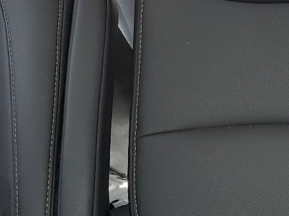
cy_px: 22
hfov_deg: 20.2
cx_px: 267
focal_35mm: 95
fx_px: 793
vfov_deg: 15.4
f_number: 1.5
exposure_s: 1/120
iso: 50
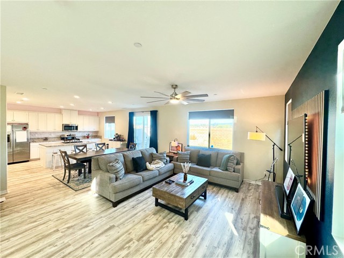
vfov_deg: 85.7
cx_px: 172
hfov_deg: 102.1
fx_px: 139
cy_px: 129
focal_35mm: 14
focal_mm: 2.22
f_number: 2.2
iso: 160
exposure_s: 1/120
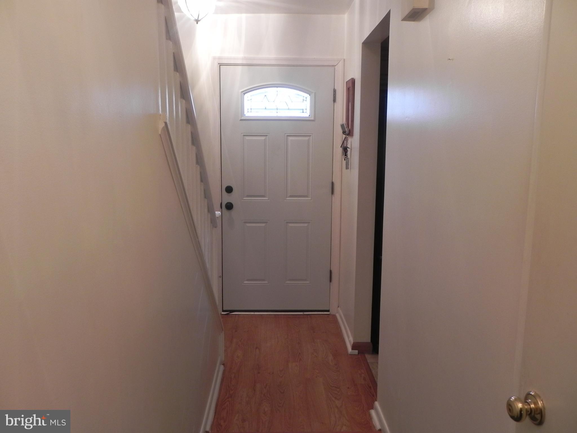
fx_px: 483
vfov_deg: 48.2
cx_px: 288
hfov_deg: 61.7
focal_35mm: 29
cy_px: 216
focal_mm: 5.2
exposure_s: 1/30
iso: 160
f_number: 2.8
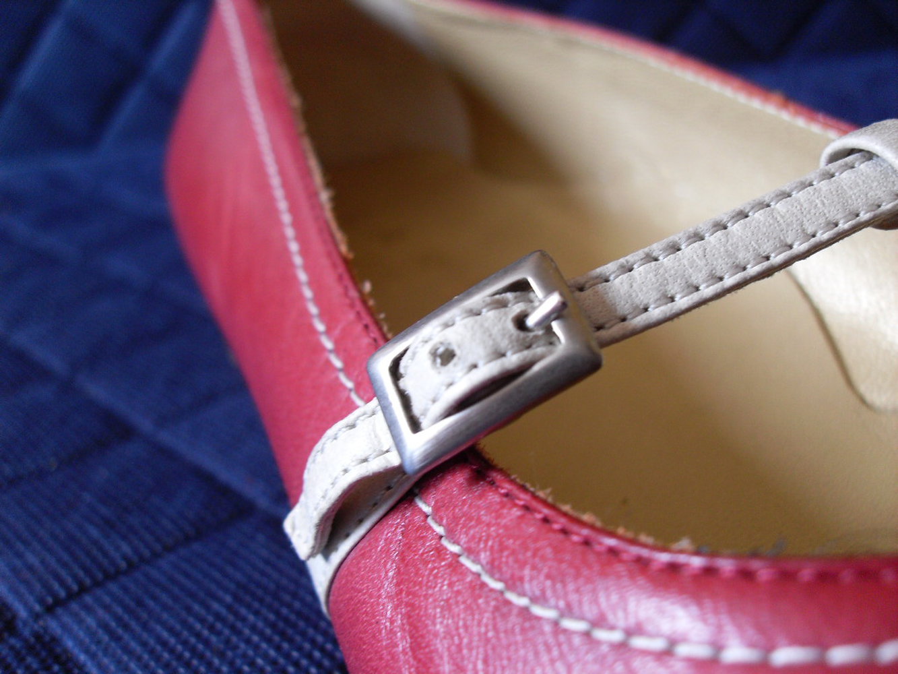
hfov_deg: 50.1
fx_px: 960
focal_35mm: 37
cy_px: 337
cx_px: 449
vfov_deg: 38.7
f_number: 2.8
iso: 120
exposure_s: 1/45
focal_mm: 6.3
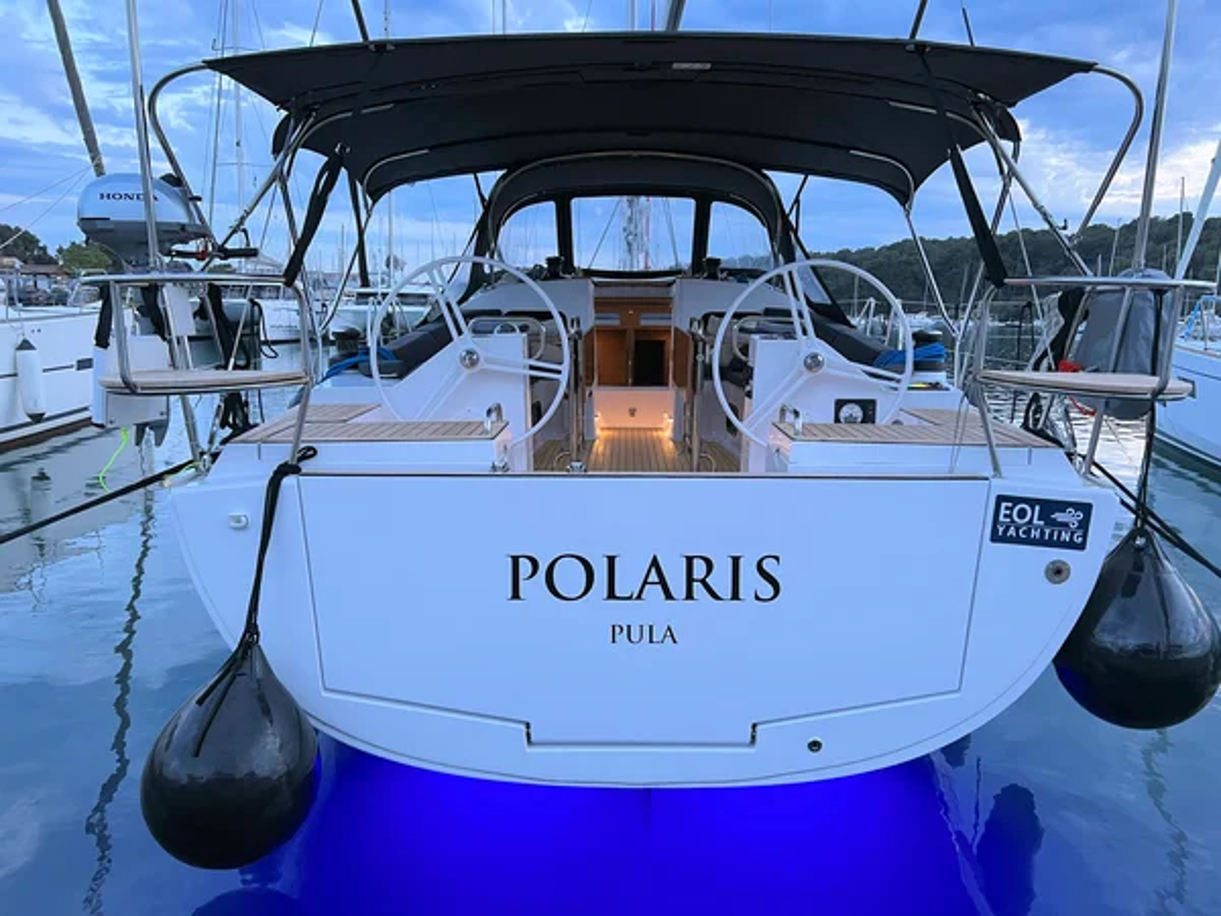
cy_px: 458
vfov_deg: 53.1
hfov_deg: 67.3
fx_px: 917
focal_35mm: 26
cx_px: 610
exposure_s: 1/89
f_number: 1.5
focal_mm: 5.7
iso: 125
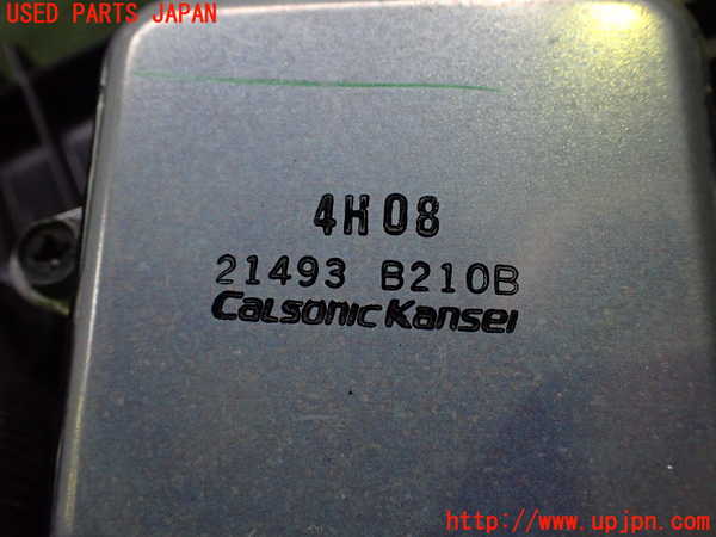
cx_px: 358
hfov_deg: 60.0
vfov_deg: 46.8
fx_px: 621
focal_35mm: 30
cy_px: 268
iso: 400
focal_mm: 5.4
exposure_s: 1/125
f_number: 2.3
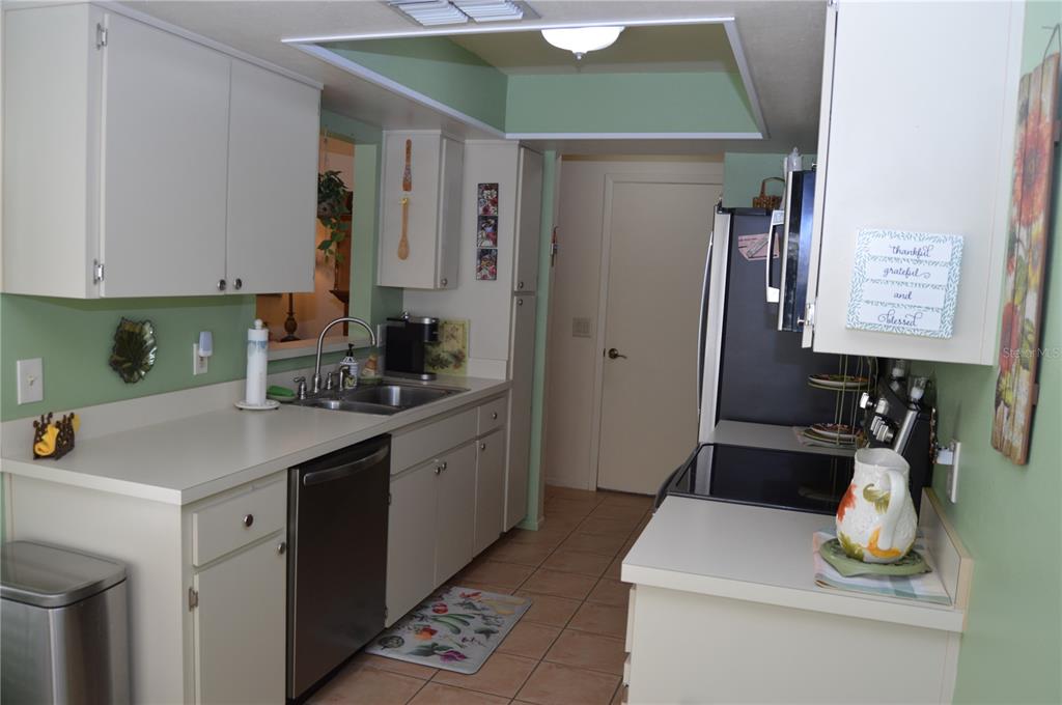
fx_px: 795
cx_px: 531
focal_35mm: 27
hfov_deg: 67.4
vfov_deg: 47.8
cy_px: 352
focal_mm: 18
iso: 400
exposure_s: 1/100
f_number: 5
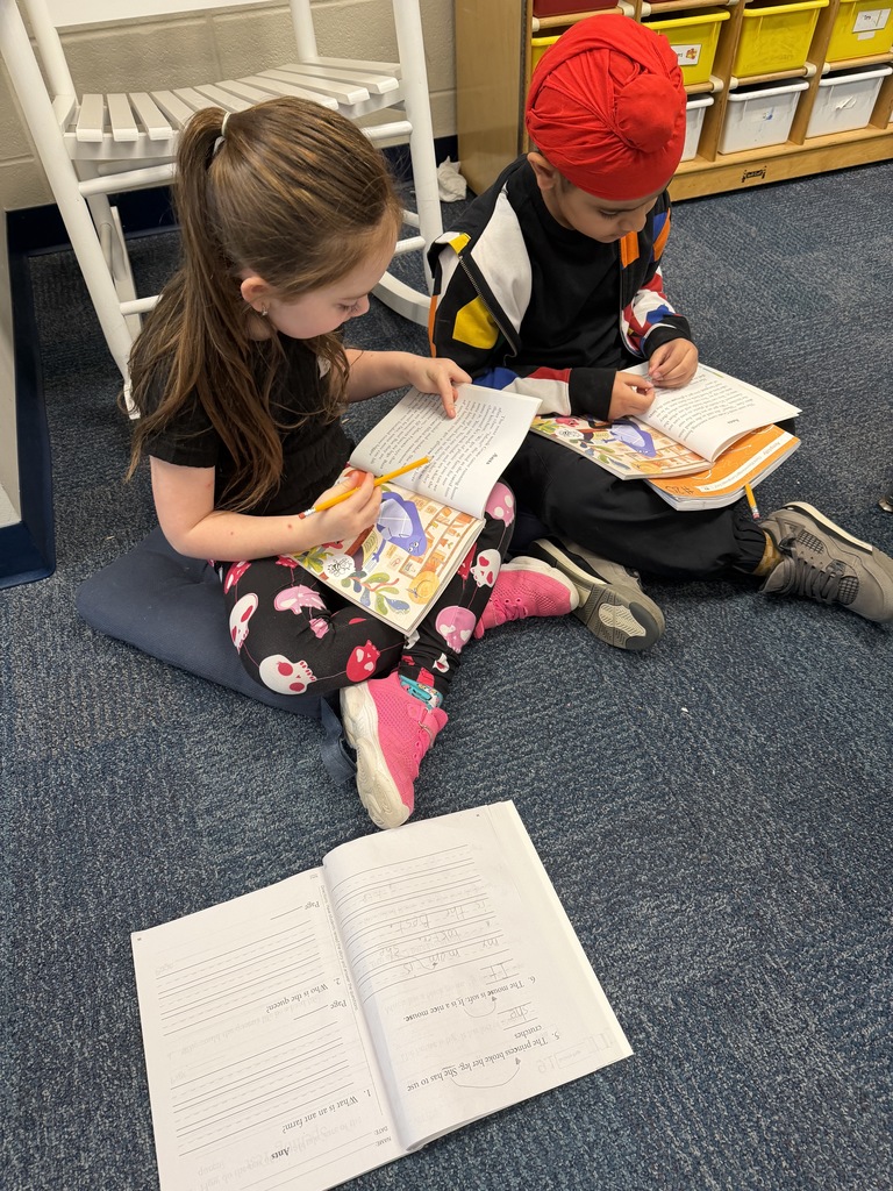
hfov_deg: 56.8
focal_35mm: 24
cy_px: 596
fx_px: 826
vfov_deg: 71.6
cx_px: 446
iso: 200
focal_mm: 6.76
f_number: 1.78
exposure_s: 1/121
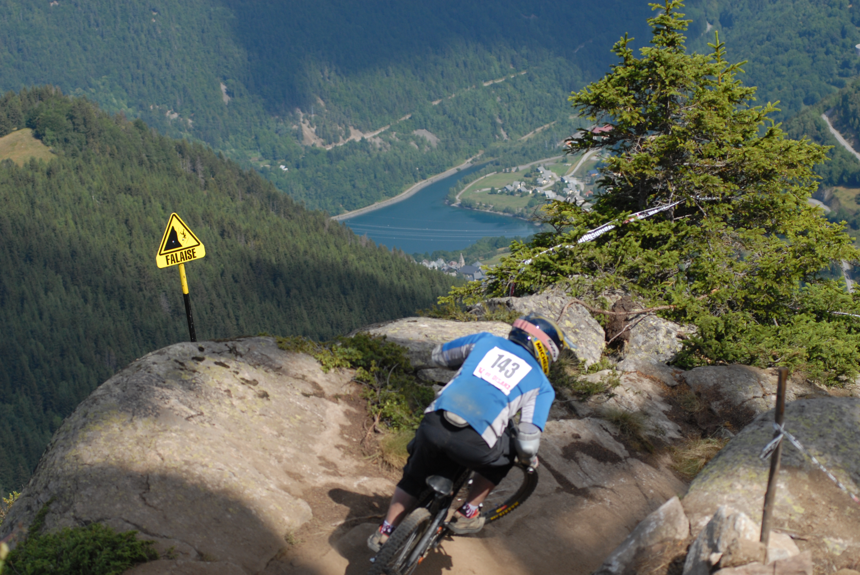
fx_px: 2870
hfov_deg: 17.0
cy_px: 288
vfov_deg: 11.5
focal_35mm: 120
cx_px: 430
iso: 200
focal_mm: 80
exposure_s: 1/1250
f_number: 4.5
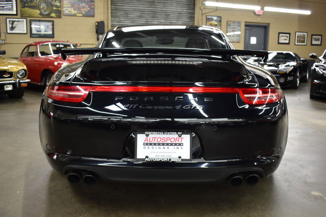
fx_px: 326
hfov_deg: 53.1
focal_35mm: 36
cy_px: 108
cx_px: 163
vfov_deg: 36.9
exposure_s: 1/40
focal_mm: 24
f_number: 3.8
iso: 560
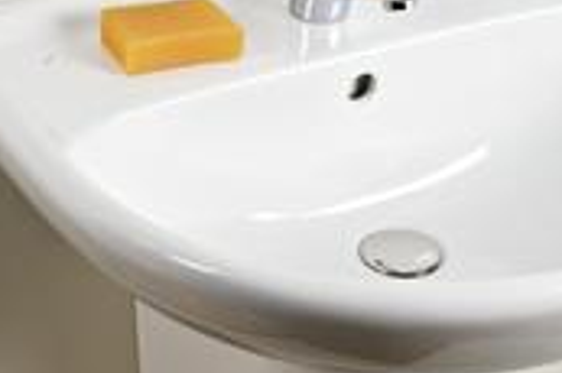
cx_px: 341
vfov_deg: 9.4
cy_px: 268
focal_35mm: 146
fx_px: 2277
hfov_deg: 14.1
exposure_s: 1/15
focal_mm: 60
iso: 400
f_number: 16
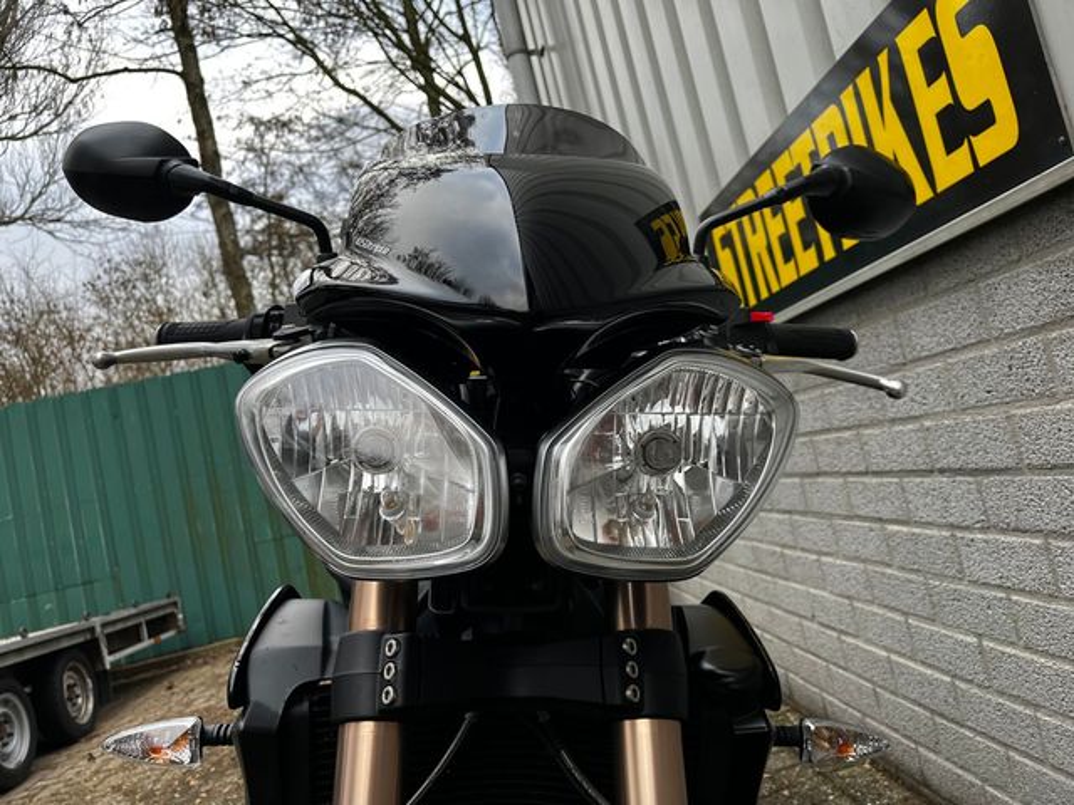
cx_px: 537
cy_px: 402
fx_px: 807
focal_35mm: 26
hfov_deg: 67.3
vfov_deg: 53.1
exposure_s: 1/122
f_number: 1.6
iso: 40
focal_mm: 5.1
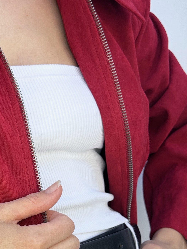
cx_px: -18
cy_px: 214
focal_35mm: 65
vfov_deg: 28.9
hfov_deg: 21.5
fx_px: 468
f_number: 1.78
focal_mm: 6.86
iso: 80
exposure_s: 1/257
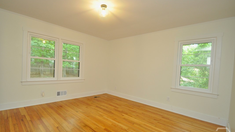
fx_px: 109
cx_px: 116
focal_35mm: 18
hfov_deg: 94.2
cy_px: 73
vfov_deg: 62.2
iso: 800
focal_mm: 11
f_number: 4
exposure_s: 1/60
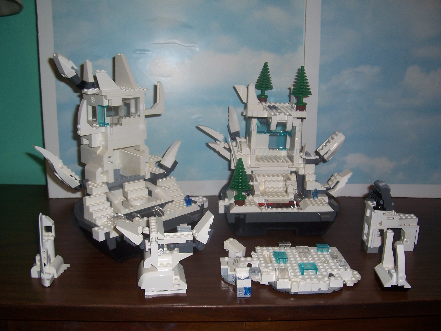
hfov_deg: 54.0
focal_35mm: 34
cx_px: 220
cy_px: 166
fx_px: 433
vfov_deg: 41.8
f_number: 2.7
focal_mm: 5.6
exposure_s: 1/60
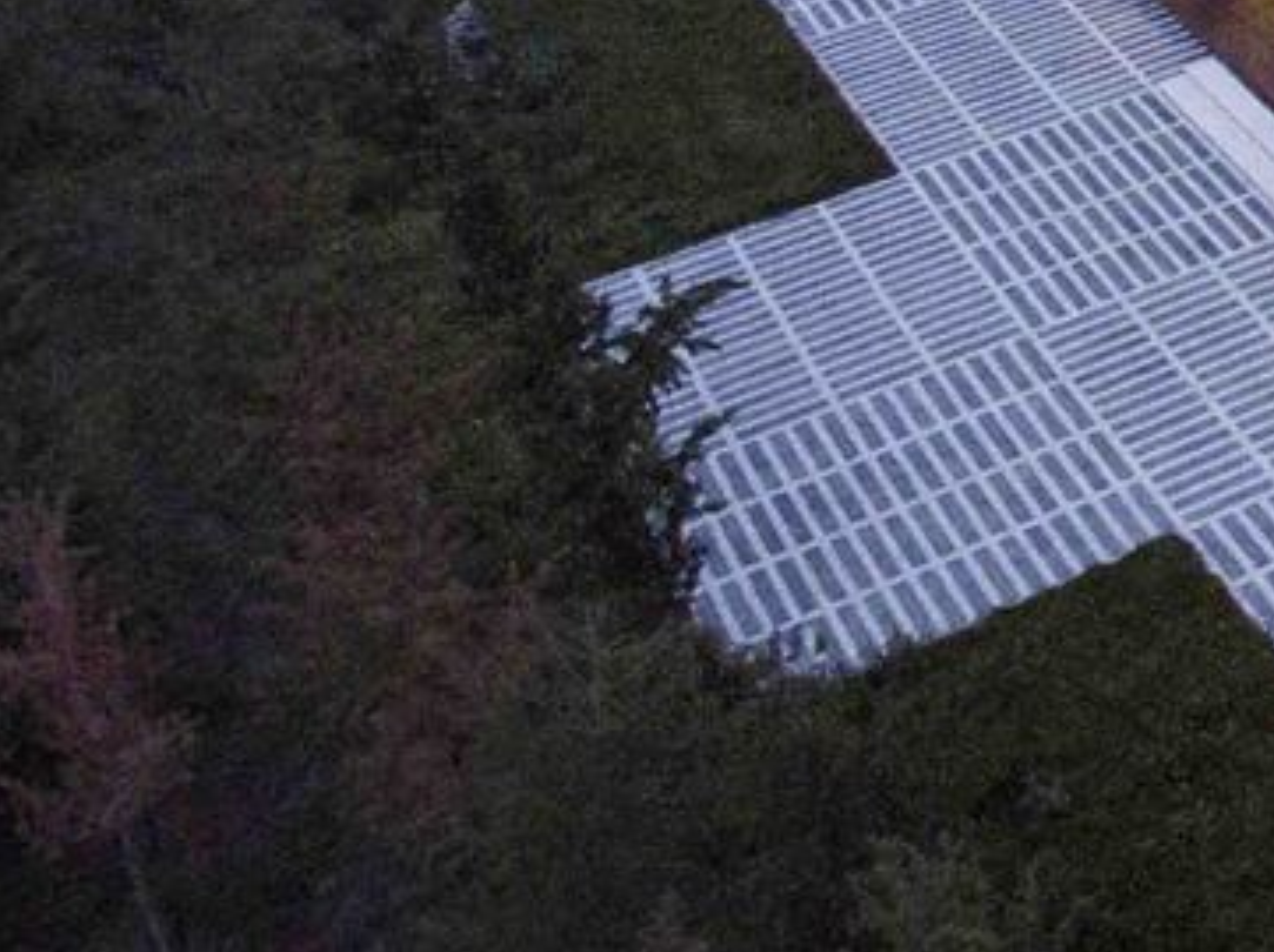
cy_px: -271
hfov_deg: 21.2
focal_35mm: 74
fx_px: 2721
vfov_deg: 18.5
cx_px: 2036
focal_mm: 3.61
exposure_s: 1/4
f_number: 2.8
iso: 1600
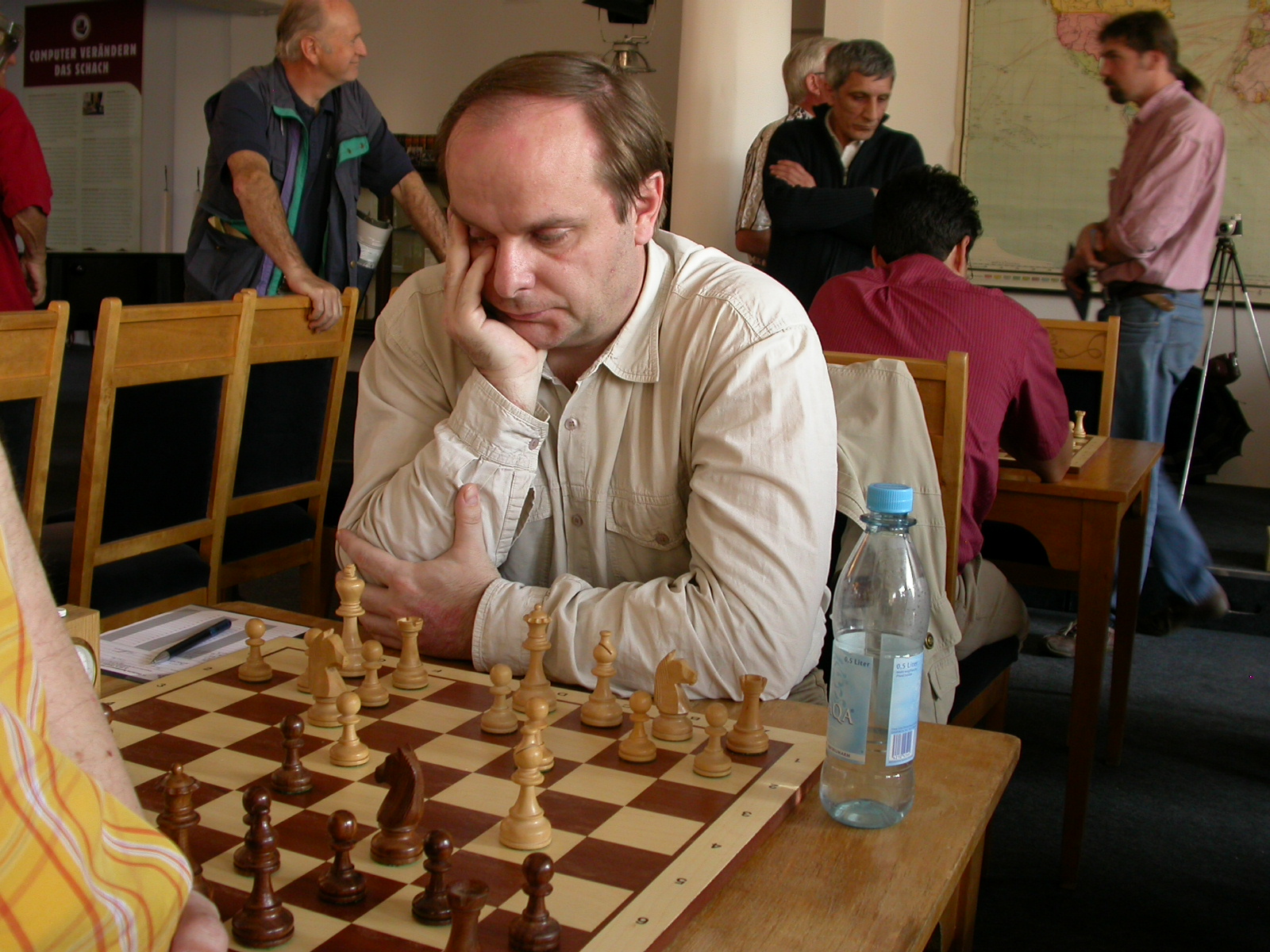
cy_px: 476
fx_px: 1394
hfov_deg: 49.0
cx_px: 635
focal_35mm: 38
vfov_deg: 37.7
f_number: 3.7
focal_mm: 7.85
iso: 100
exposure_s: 1/17.8
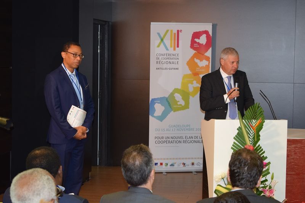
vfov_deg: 16.5
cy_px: 102
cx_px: 152
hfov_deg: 24.6
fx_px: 699
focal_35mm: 82
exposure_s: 1/60
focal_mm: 55
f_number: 5.6
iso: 1250
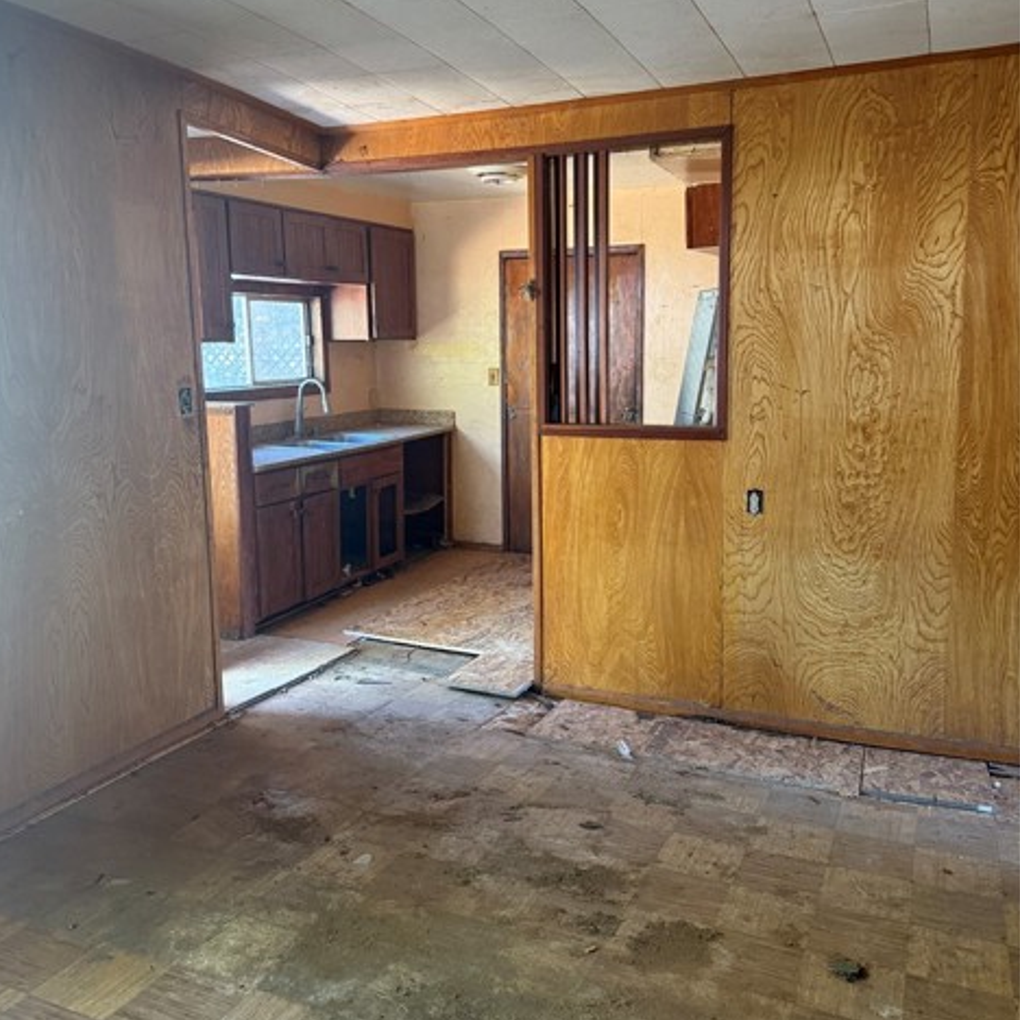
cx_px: 499
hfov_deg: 55.6
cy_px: 475
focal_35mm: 29
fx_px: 967
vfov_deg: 55.6
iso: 400
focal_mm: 6.76
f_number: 1.78
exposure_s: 1/60
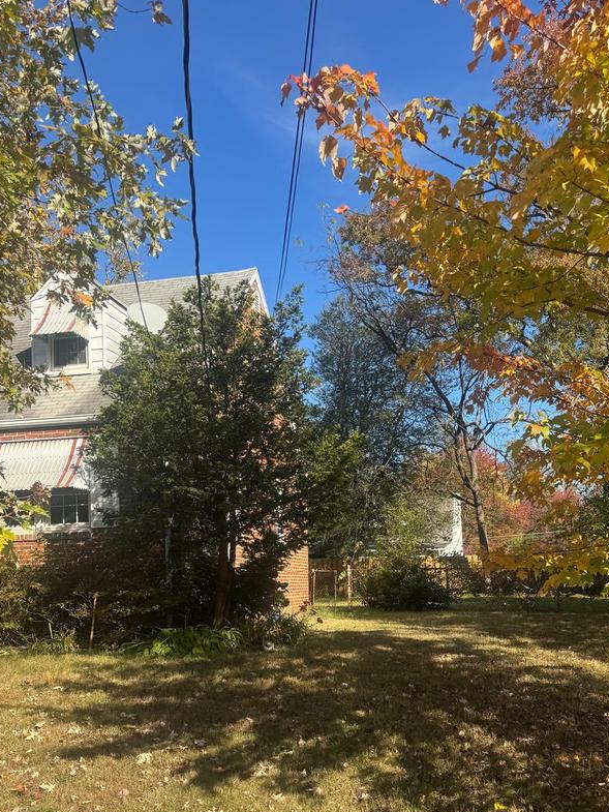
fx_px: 774
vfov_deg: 54.4
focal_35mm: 33
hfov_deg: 42.9
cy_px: 534
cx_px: 346
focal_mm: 6.76
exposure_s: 1/1923
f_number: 1.78
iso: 80
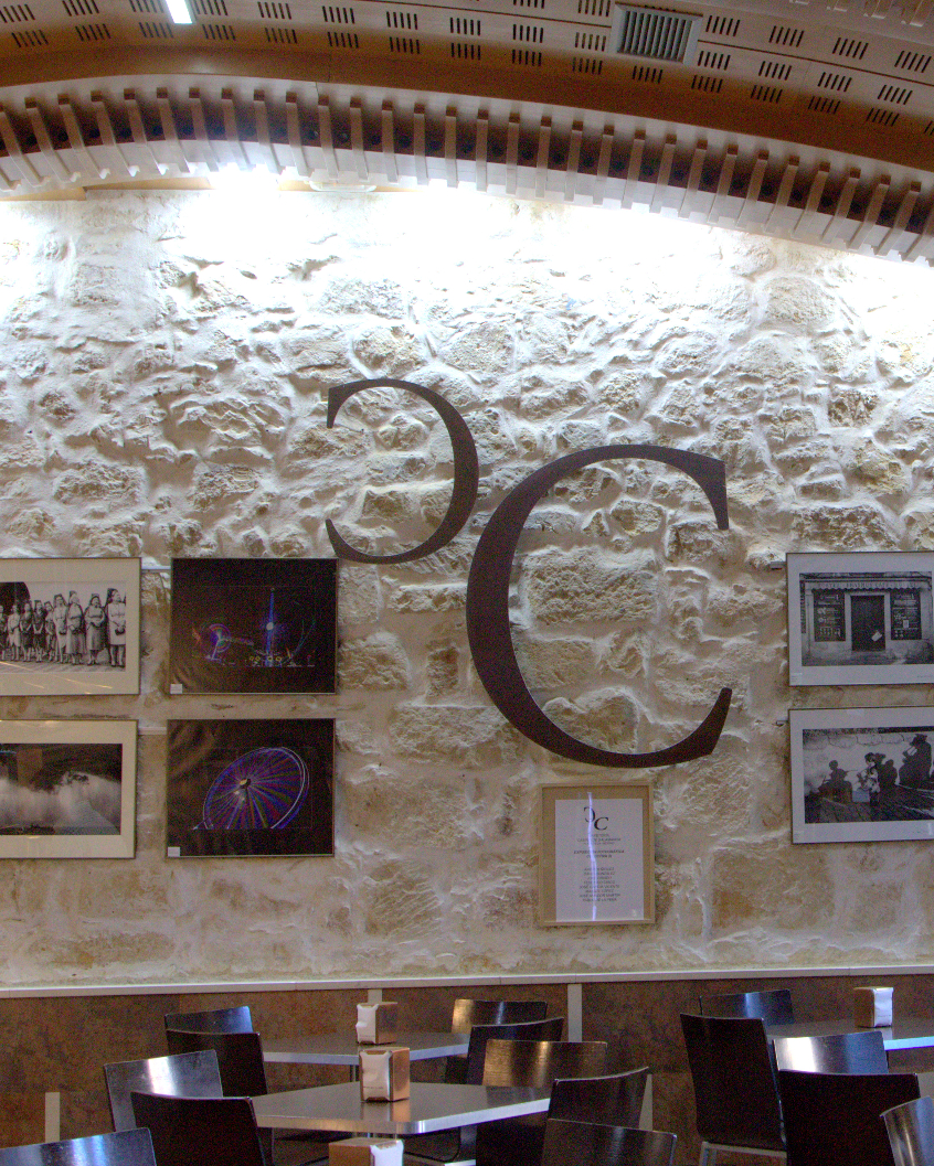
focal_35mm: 71
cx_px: 808
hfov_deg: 21.2
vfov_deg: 26.8
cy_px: 581
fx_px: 2453
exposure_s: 1/50
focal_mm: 32
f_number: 5.6
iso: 1000
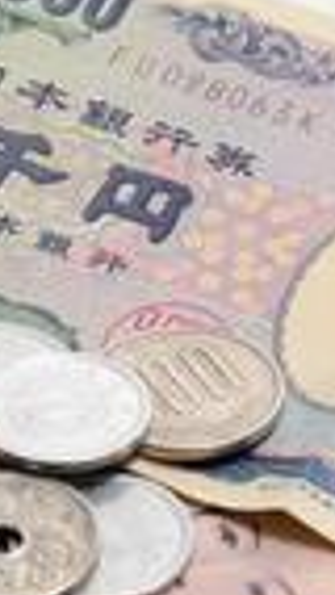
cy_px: 411
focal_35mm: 331
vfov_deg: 6.5
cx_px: 13
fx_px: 5221
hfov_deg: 3.7
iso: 100
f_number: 11
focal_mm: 90
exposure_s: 1/125
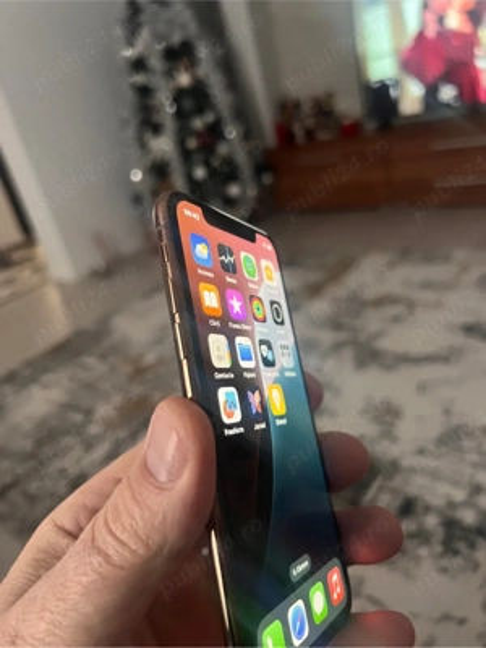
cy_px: 324
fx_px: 487
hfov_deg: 53.1
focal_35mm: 26
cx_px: 243
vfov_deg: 67.3
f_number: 1.5
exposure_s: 1/33
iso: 400
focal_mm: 5.7
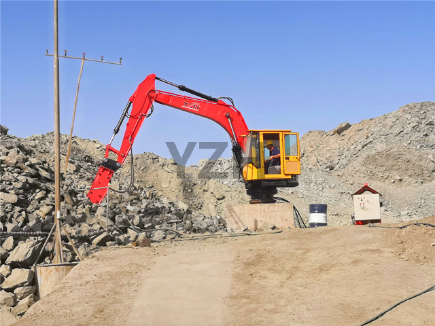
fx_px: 842
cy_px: 163
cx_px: 218
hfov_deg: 29.0
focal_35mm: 67
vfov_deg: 21.9
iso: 50
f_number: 1.8
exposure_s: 1/1721
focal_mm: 3.95
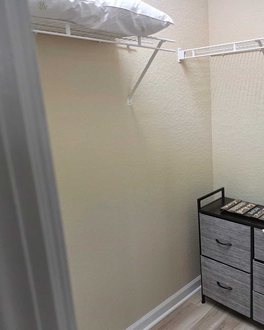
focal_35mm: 30
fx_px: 293
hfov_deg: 46.1
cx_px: 209
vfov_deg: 58.8
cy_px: 165
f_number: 1.7
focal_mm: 6.3
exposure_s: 1/120
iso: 250
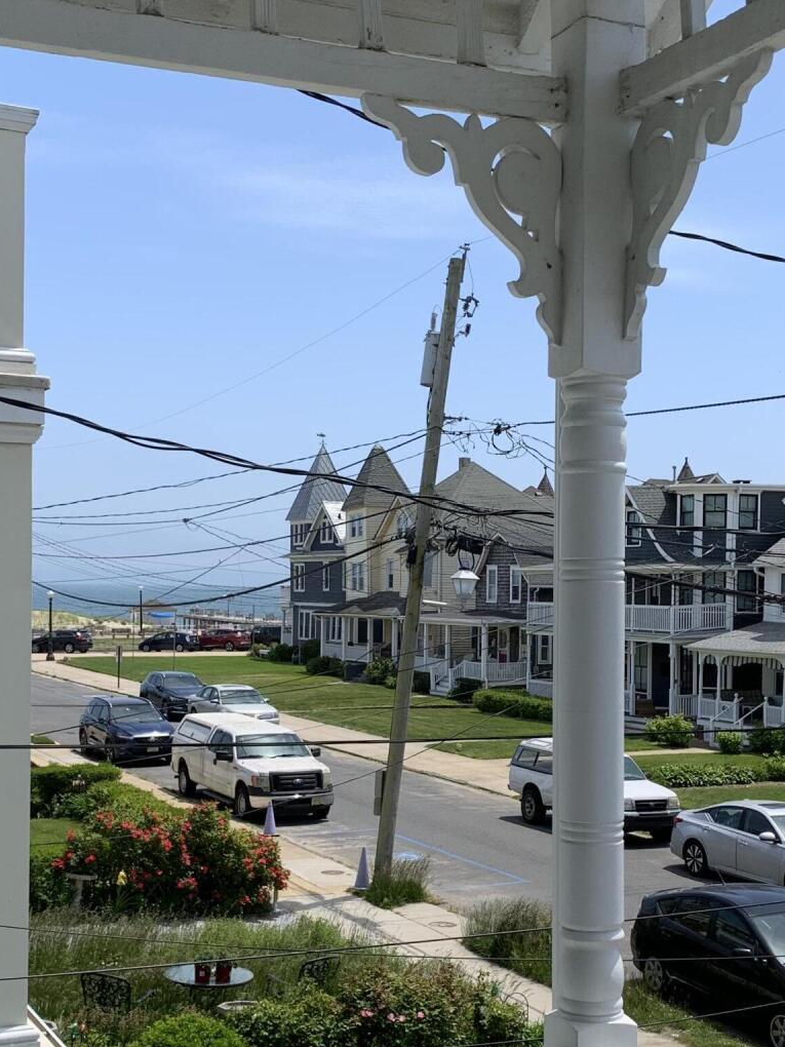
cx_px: 438
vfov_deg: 37.3
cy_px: 631
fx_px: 1542
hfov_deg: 28.5
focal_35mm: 51
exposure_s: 1/2257
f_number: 1.8
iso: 25
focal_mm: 4.25
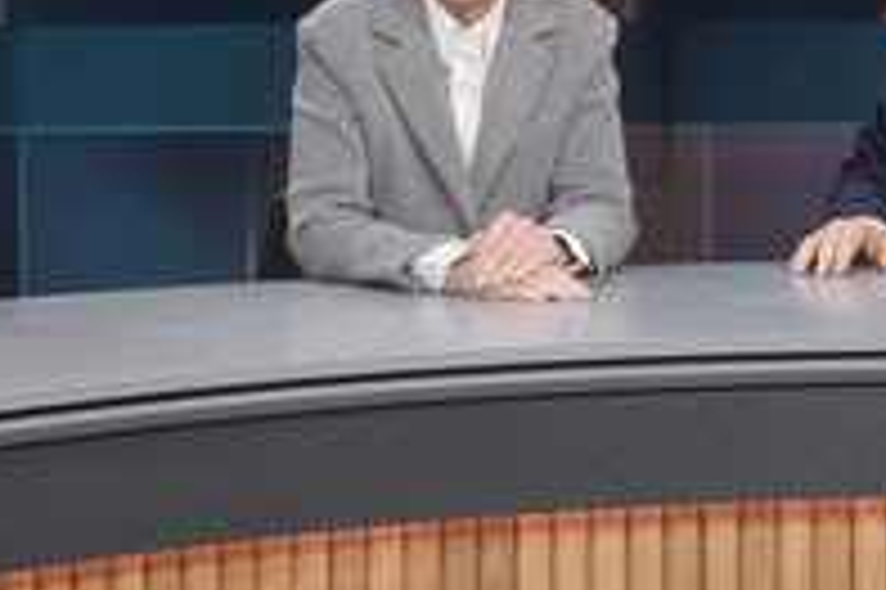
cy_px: 221
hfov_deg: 19.8
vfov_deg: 13.3
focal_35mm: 103
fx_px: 2533
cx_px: 452
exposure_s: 1/250
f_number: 2.2
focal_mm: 30
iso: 640
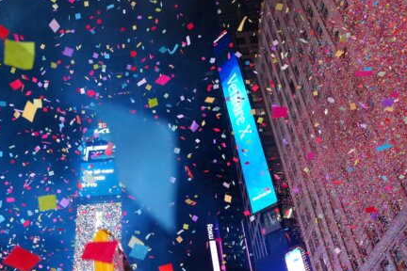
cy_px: 148
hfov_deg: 46.5
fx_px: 452
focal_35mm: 40
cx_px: 95
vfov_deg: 33.4
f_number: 2.8
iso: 2000
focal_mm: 16
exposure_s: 1/320
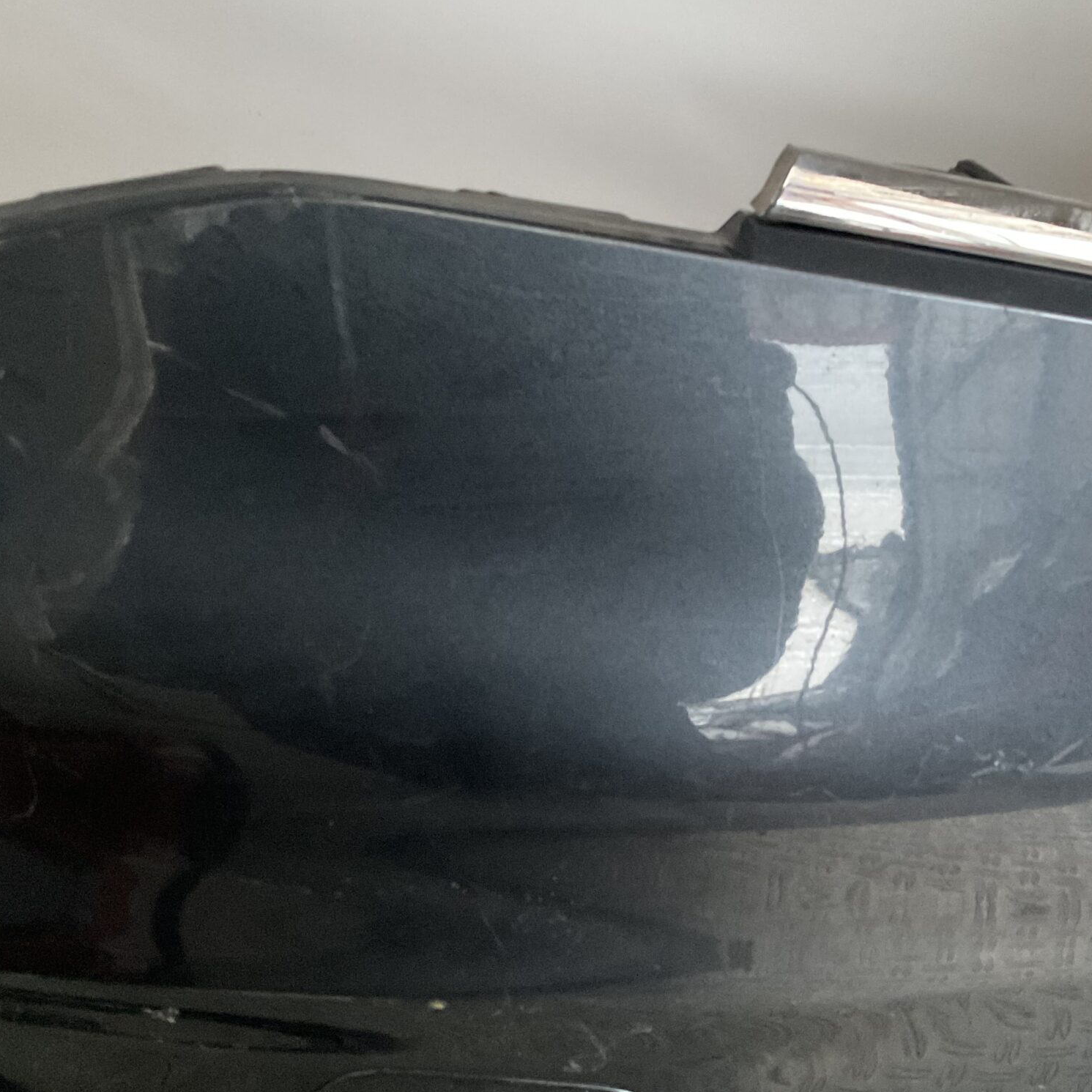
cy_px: 537
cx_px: 699
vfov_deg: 38.3
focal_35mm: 44
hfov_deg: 38.0
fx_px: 1570
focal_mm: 3
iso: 400
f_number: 1.8
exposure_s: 1/30
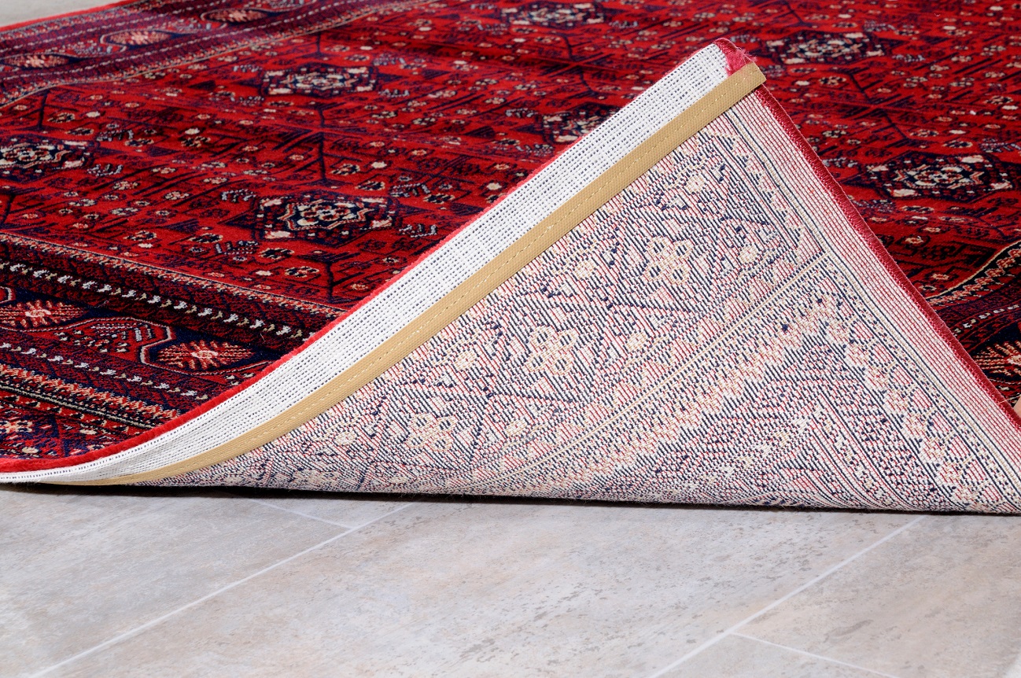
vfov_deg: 13.0
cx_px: 510
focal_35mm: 105
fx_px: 2974
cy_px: 339
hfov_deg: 19.5
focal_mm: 70
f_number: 18
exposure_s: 1/125
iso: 500
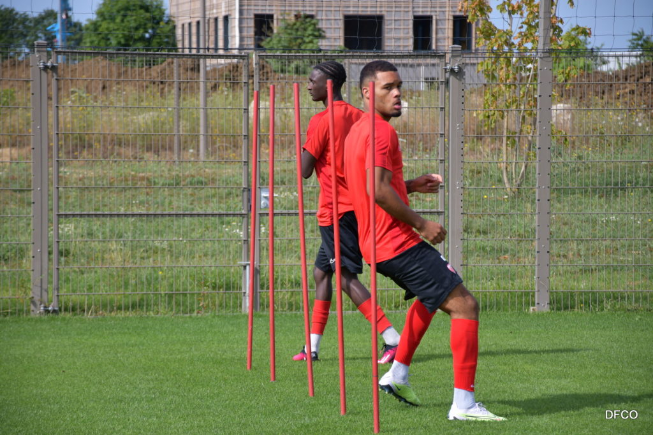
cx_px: 326
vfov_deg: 8.2
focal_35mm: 168
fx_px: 3048
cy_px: 218
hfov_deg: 12.2
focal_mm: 112
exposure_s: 1/500
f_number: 5.6
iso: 110
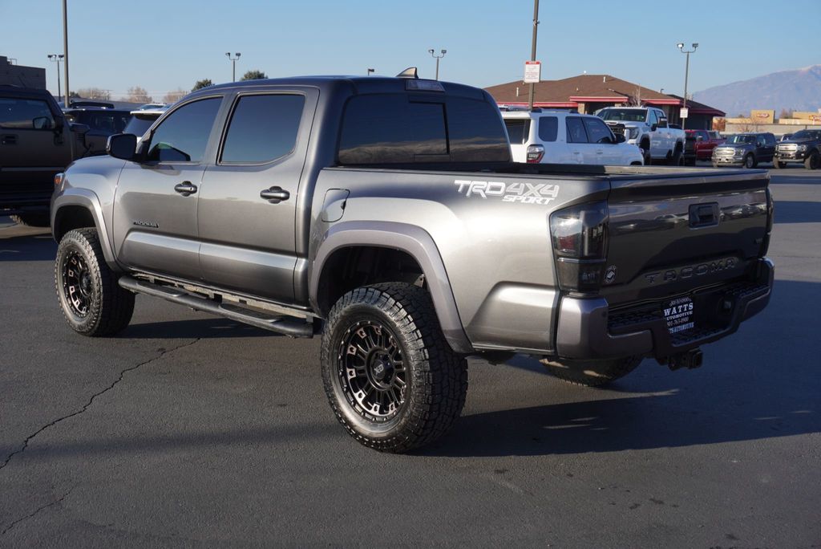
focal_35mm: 38
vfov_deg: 35.5
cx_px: 410
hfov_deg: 51.3
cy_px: 274
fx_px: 856
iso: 100
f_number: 8
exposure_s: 1/200
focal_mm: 25
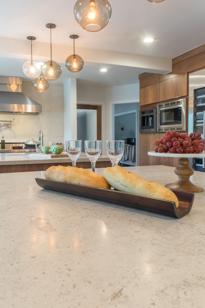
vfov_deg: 67.4
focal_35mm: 27
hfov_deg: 47.9
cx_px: 102
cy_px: 154
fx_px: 231
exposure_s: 1/15
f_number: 9
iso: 800
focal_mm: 18
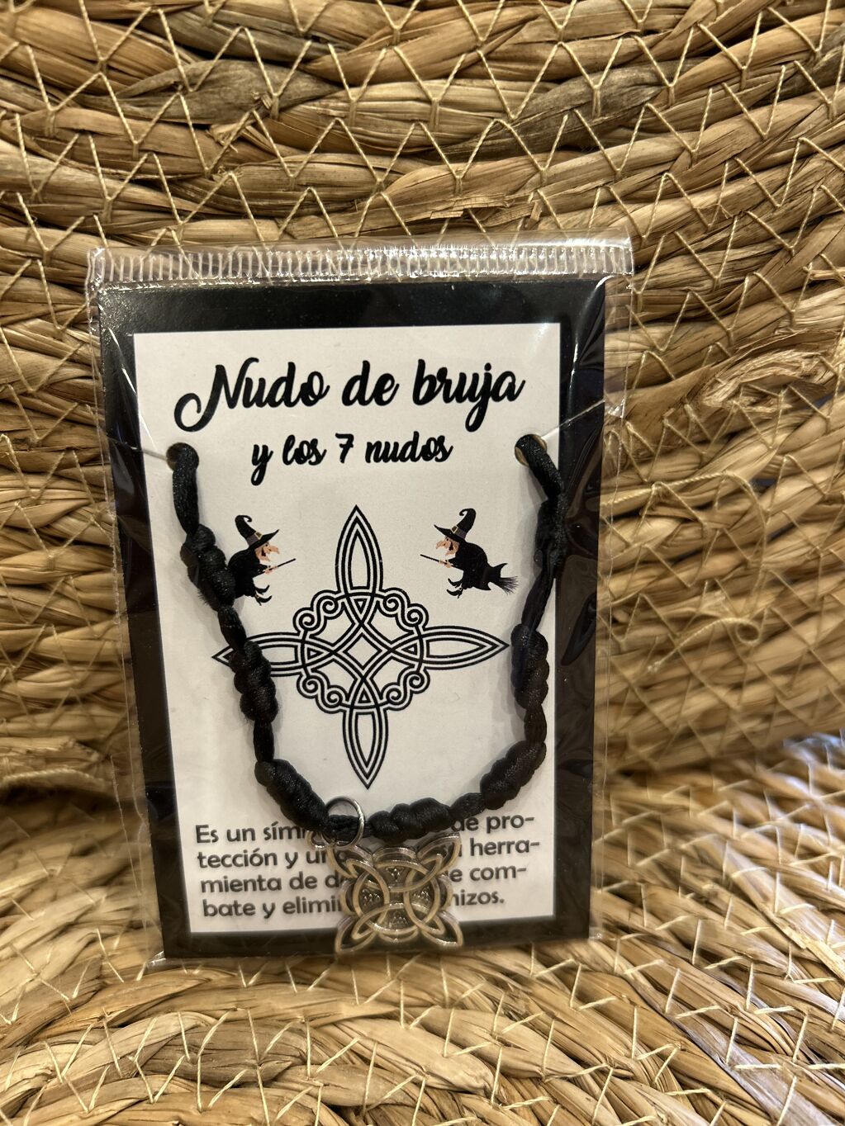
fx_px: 846
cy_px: 563
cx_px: 422
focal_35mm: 26
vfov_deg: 67.3
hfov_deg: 53.1
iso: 160
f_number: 1.5
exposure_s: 1/50
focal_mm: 5.7
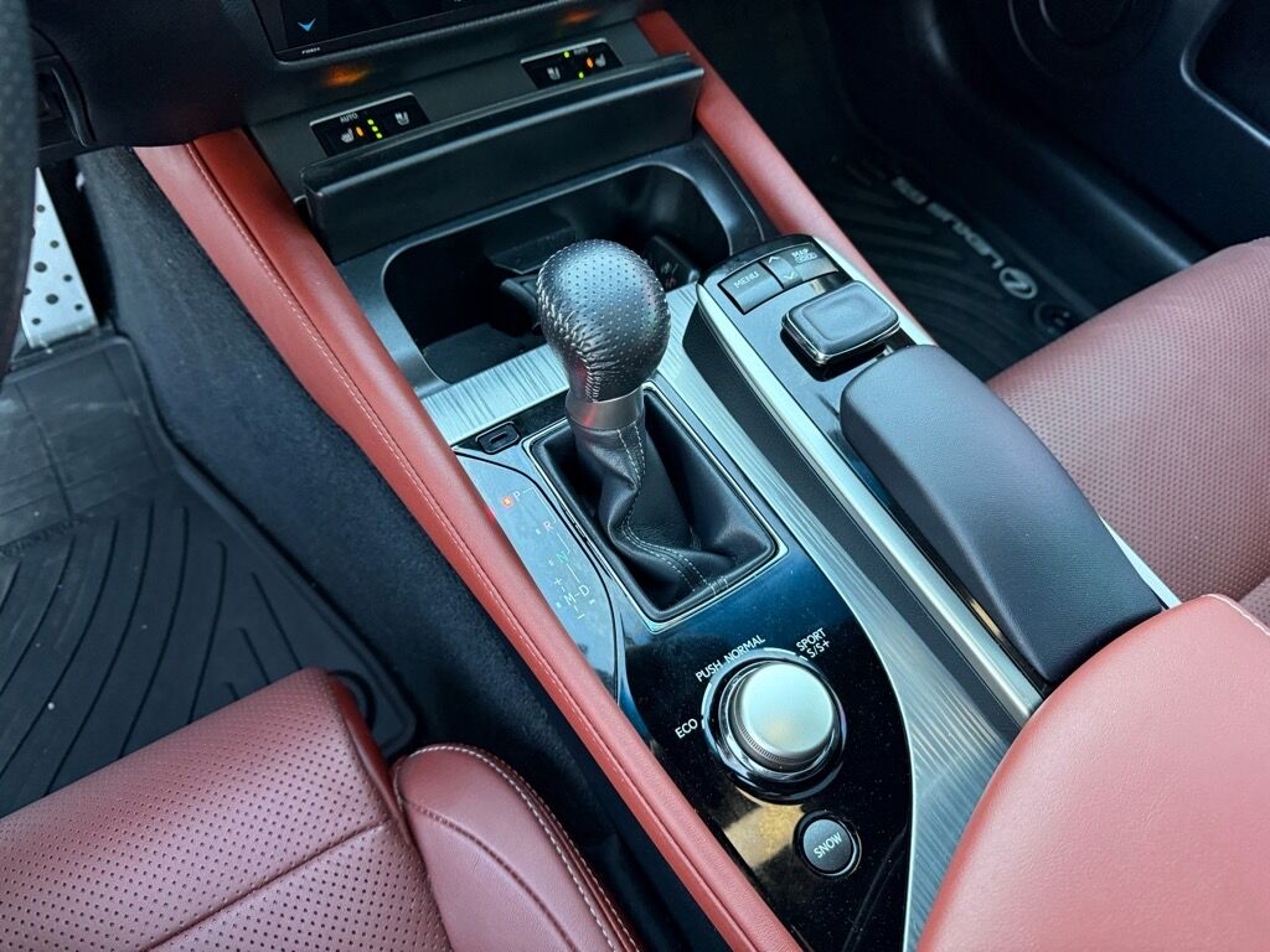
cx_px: 635
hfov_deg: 71.6
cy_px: 476
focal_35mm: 24
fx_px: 881
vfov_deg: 56.8
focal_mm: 6.76
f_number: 1.78
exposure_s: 1/60
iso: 400
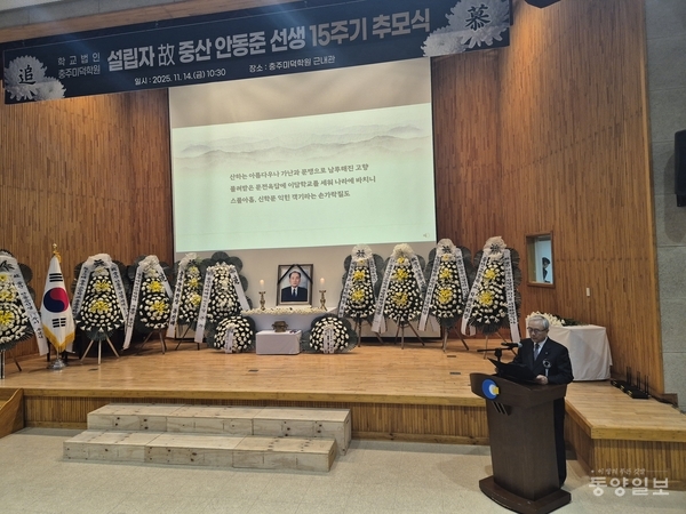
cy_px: 257
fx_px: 456
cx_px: 343
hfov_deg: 73.9
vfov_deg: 58.9
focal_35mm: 23
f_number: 1.8
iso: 250
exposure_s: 1/120
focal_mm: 5.4
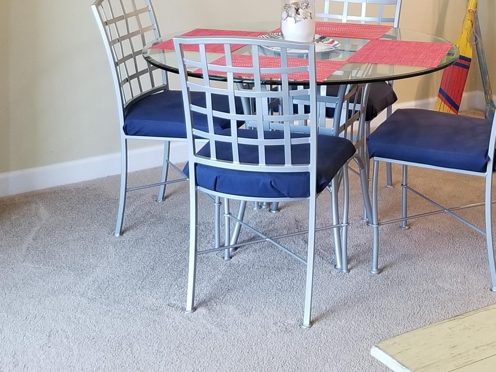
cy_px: -52
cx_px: 340
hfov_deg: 28.7
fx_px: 960
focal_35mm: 67
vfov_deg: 20.7
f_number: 1.7
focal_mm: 4.25
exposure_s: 1/30
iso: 250
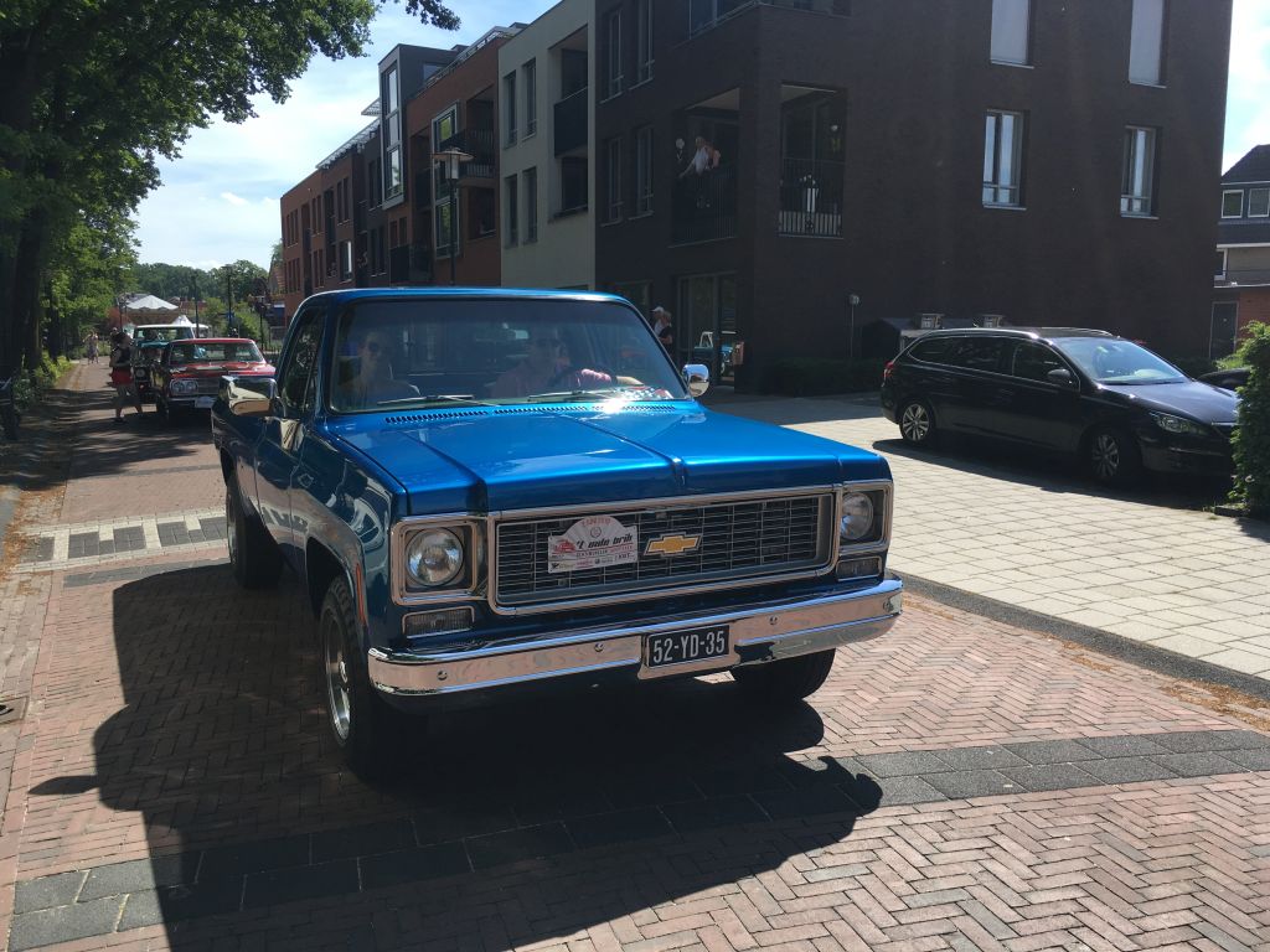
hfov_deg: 61.7
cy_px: 476
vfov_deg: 48.2
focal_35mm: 29
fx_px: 1064
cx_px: 635
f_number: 2.2
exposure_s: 1/1166
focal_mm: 4.15
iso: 25
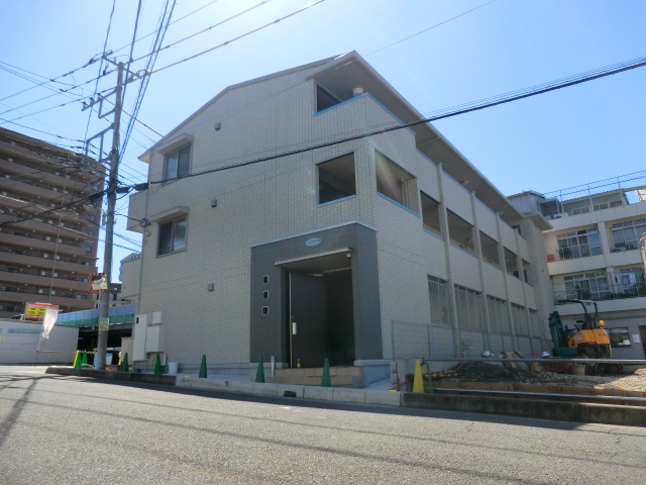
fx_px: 448
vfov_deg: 56.8
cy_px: 242
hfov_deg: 71.6
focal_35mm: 24
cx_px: 323
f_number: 3.2
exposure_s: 1/1000
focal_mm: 4.3
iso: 80
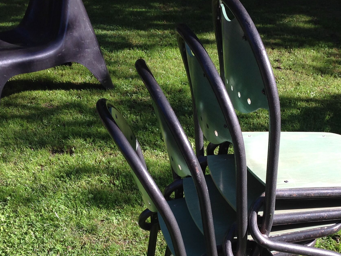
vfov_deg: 26.6
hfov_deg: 35.2
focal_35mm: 54
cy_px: 195
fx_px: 532
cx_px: 225
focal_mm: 4.28
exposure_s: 1/630
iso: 50
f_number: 2.4
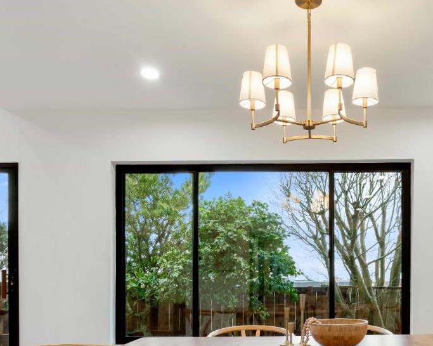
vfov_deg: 42.0
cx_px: 313
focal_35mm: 33
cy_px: 290
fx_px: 423
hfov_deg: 52.4
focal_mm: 16
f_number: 14
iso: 400
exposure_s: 1/2.5
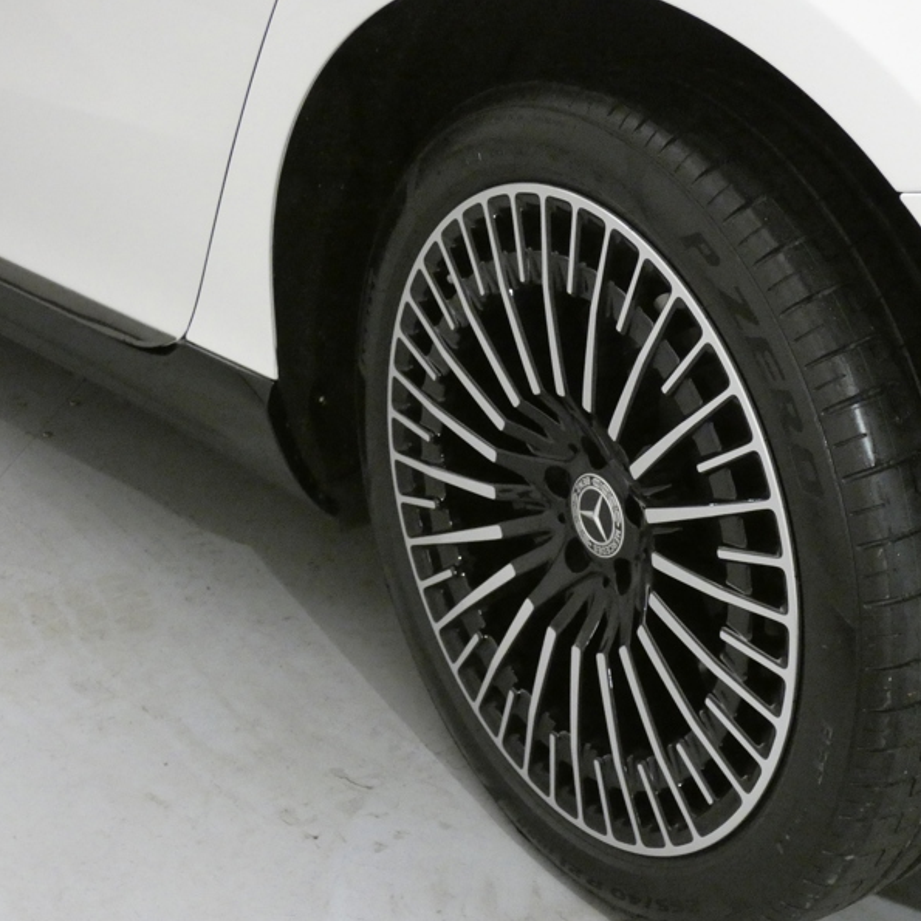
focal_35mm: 57
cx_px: 610
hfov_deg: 29.8
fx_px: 1716
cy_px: 461
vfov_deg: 30.0
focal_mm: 8.6
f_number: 3.8
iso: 1600
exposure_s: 1/50
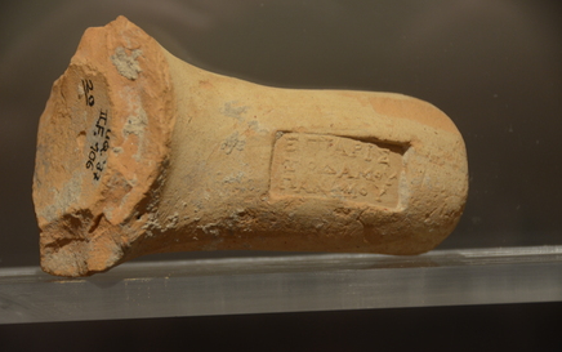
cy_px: 185
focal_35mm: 162
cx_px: 280
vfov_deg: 8.1
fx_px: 2475
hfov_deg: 13.0
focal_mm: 105
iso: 500
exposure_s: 1/5
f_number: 5.3
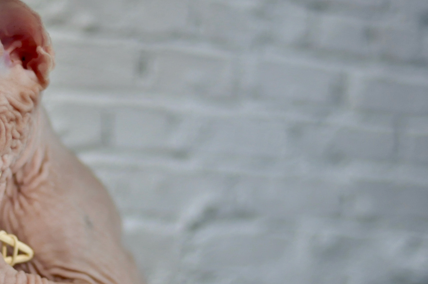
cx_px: 86
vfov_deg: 10.9
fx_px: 1484
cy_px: 187
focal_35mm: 125
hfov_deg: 16.3
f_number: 1.4
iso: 800
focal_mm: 50
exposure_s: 1/1250
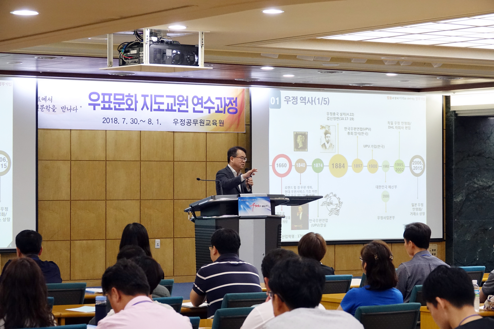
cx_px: 247
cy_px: 164
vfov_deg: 12.8
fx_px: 1468
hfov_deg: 19.1
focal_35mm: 107
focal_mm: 39.42
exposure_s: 1/160
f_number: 4
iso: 1600
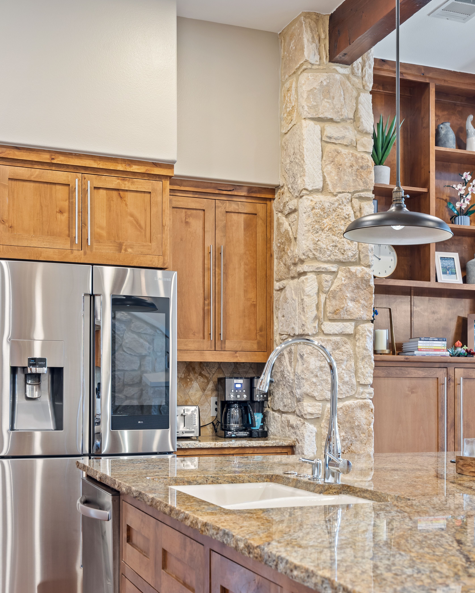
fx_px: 826
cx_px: 263
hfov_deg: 32.1
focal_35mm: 47
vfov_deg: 39.2
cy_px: 383
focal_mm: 35
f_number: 8
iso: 400
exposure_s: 1
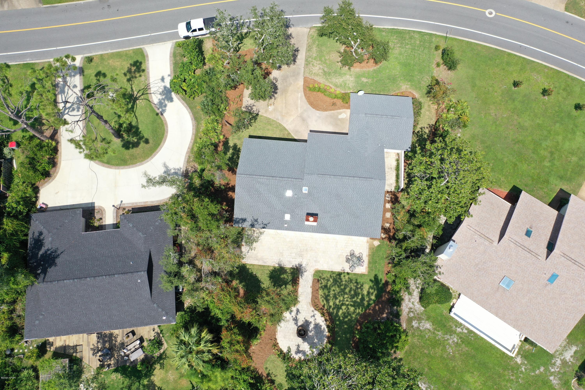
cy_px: 195
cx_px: 292
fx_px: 455
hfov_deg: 65.5
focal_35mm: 28
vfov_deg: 46.4
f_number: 3.5
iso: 100
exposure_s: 1/1250
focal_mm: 10.26
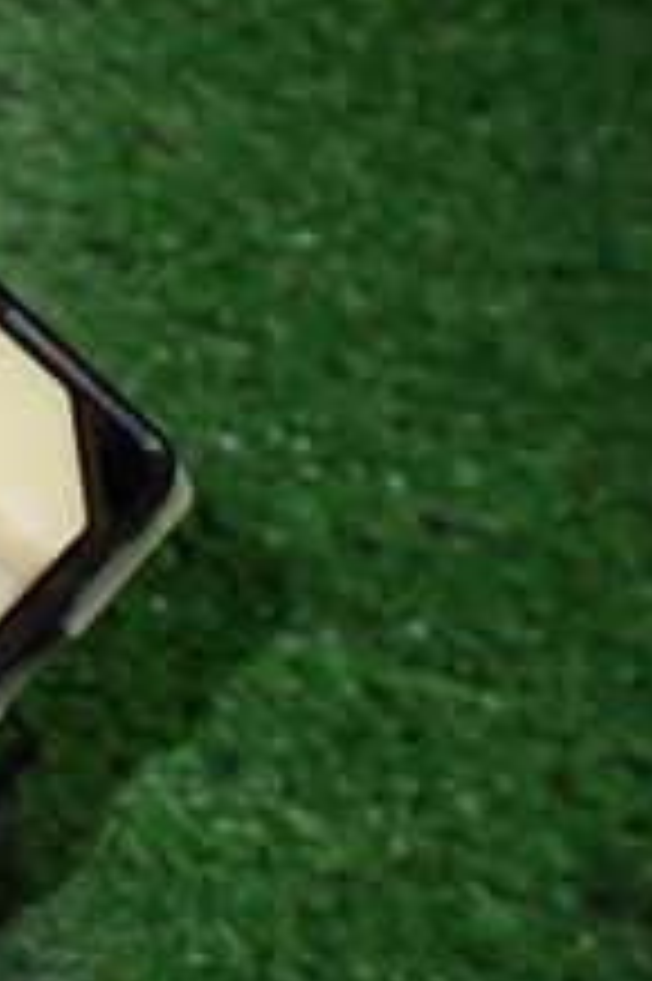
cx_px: -571
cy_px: 202
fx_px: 2340
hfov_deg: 13.9
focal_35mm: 86
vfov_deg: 23.3
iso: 640
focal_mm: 5.4
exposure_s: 1/125
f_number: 2.3
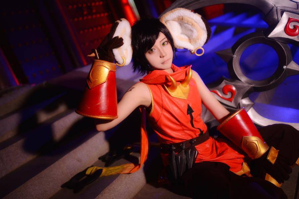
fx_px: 291
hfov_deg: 54.4
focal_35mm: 35
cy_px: 100
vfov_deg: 37.9
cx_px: 150
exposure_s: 1/50
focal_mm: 35
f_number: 2
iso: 640
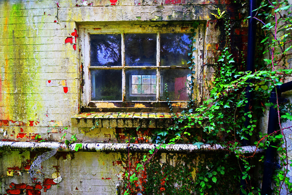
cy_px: 98
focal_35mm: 15
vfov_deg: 77.3
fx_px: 122
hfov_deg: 100.4
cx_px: 146
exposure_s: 1/60
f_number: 4
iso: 560
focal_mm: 10
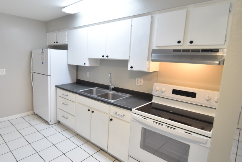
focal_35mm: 21
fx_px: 141
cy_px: 78
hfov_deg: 78.9
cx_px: 83
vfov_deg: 59.5
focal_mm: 10
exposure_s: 1/90
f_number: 3.5
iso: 800
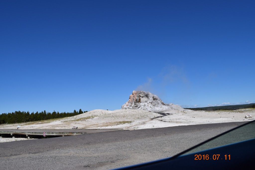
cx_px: 128
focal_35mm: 30
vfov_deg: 43.6
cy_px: 85
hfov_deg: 61.9
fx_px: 212
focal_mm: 20
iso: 200
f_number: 11
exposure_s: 1/500
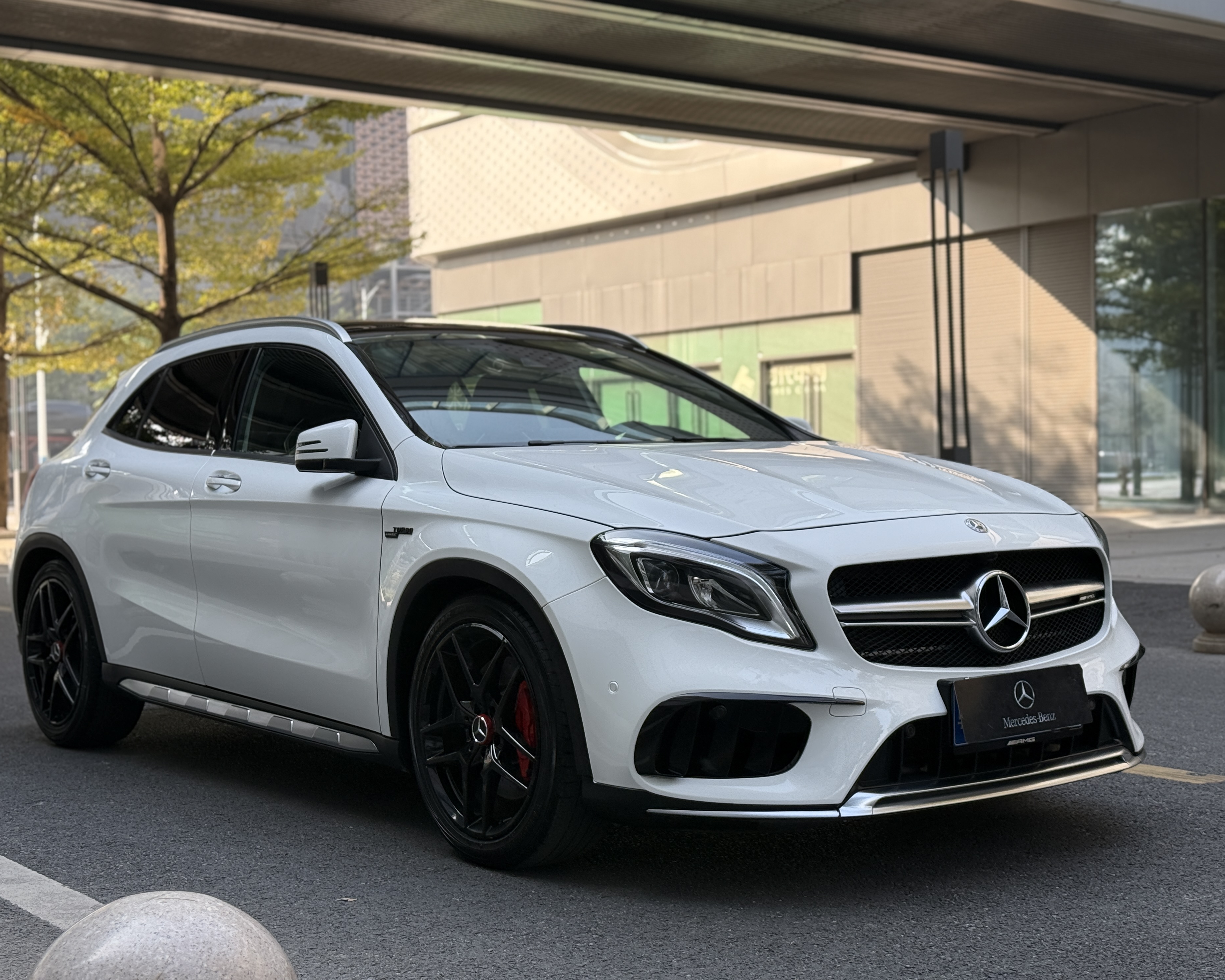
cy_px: 481
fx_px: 1849
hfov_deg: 36.7
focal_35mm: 51
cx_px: 596
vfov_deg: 29.7
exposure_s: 1/733
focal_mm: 6.76
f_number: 1.78
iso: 80
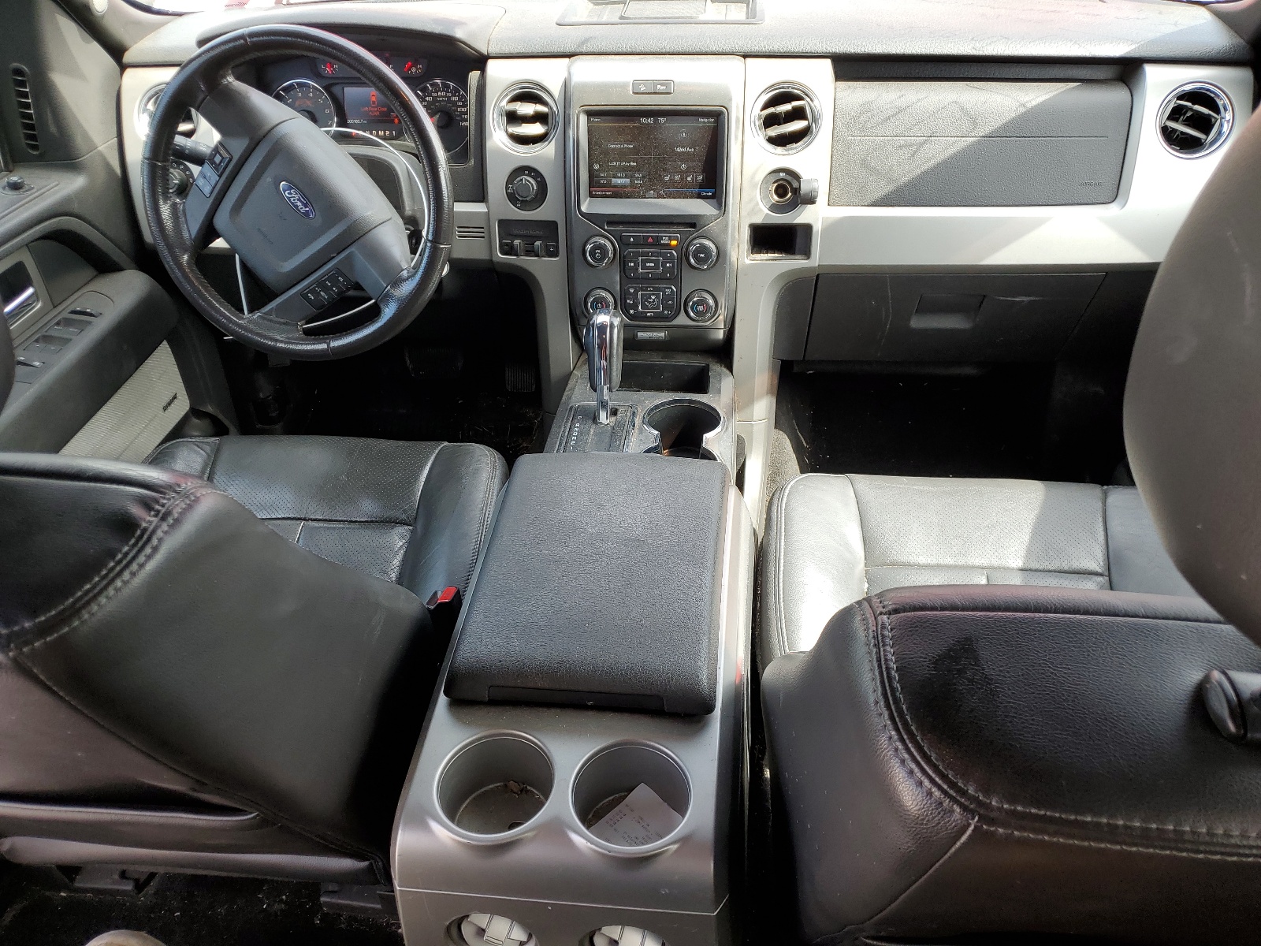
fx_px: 947
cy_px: 473
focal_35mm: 26
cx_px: 630
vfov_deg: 53.1
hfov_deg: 67.3
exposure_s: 1/213
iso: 50
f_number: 1.5
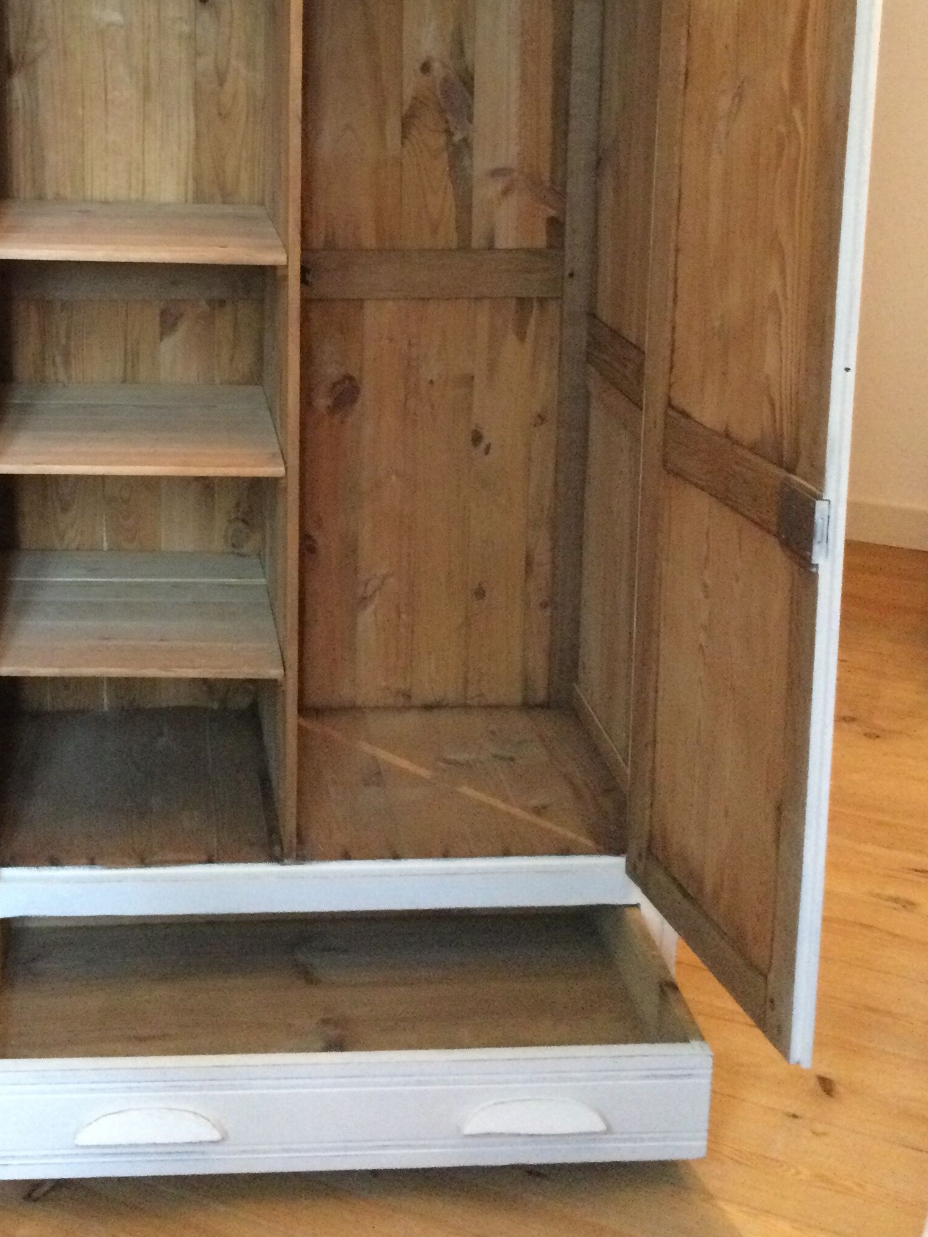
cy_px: 305
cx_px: 218
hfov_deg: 28.6
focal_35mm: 50
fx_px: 1787
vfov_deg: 37.2
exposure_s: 1/17
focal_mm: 3.3
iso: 640
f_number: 2.4
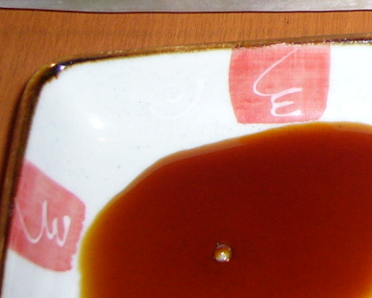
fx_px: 1245
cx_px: 457
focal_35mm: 113
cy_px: -108
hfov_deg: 16.3
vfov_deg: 13.1
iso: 100
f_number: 2.8
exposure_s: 1/60
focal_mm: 5.8
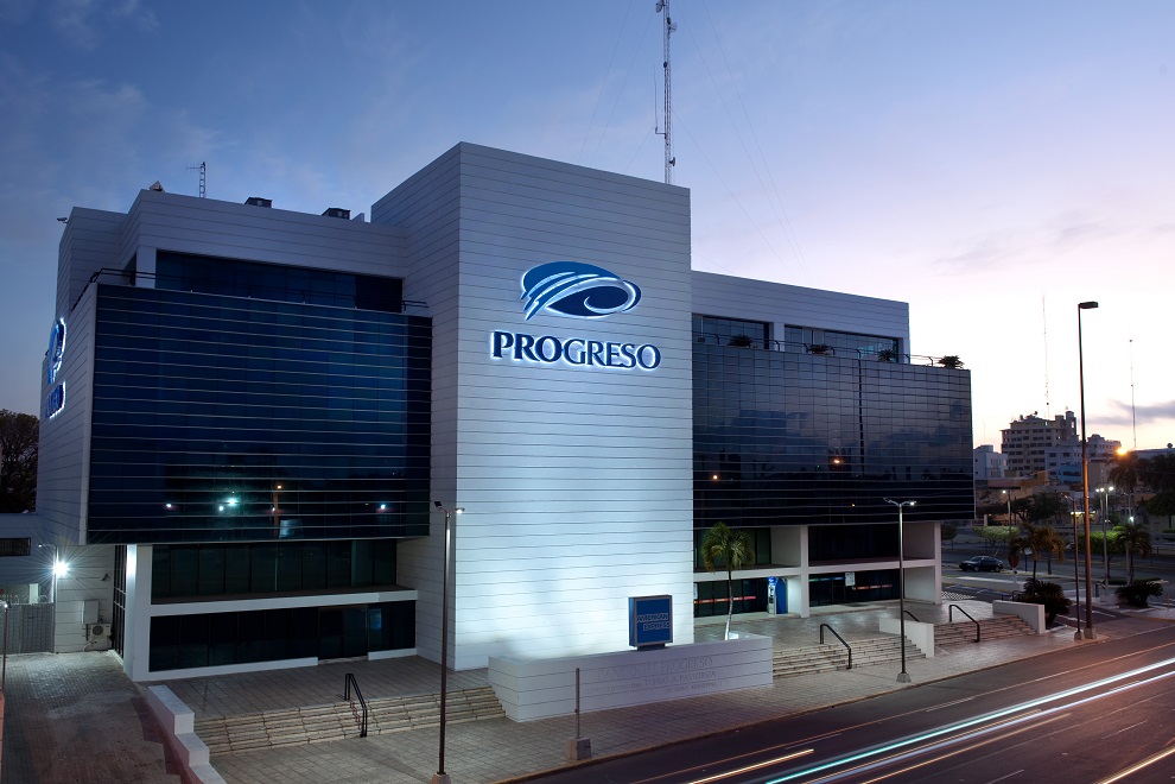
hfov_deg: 63.7
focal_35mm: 29
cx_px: 588
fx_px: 946
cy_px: 392
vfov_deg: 45.0
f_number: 8
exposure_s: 6.7
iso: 100
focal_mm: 29
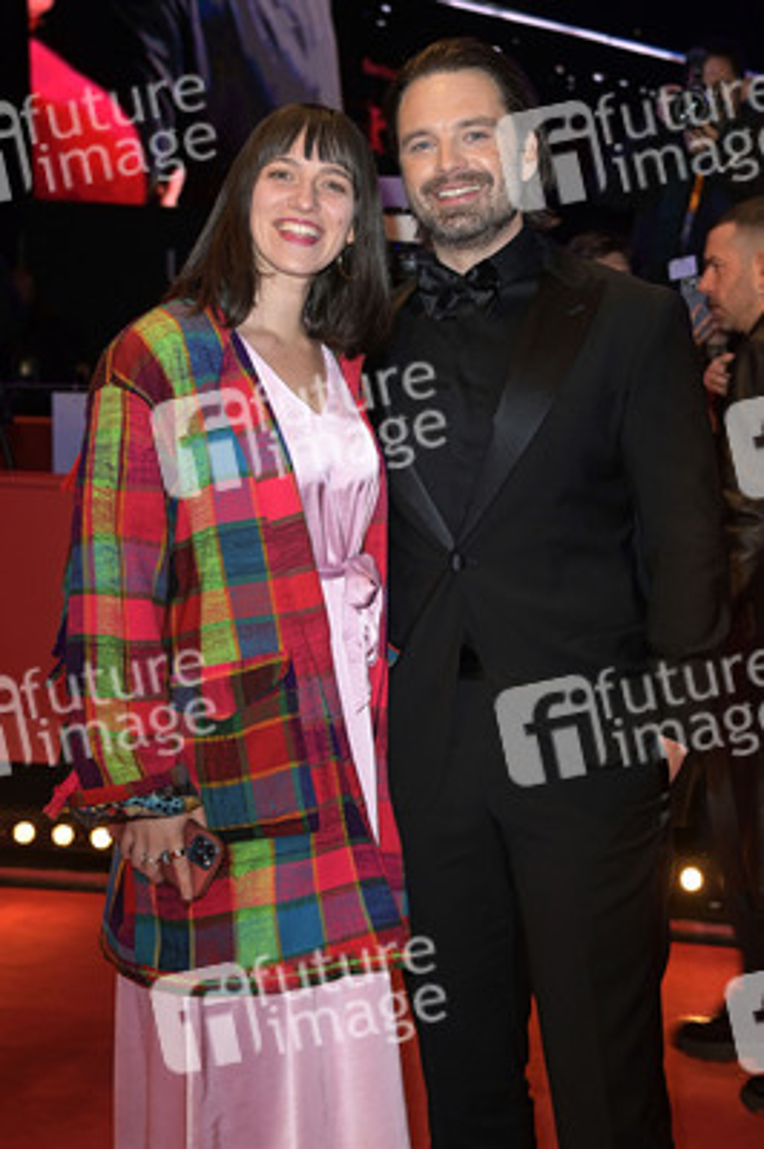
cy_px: 574
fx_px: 1977
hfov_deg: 21.9
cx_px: 382
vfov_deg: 32.4
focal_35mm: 62
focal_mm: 62
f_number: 5.6
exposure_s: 1/200
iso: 800
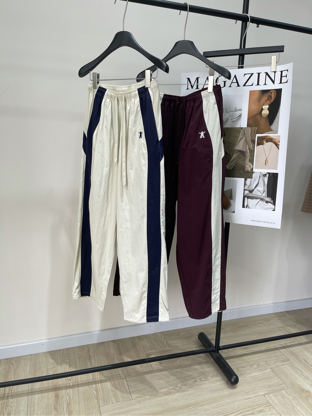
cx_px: 156
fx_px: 312
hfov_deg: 53.1
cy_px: 208
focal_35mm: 26
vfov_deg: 67.3
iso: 32
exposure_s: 1/150
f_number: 1.6
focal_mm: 5.1
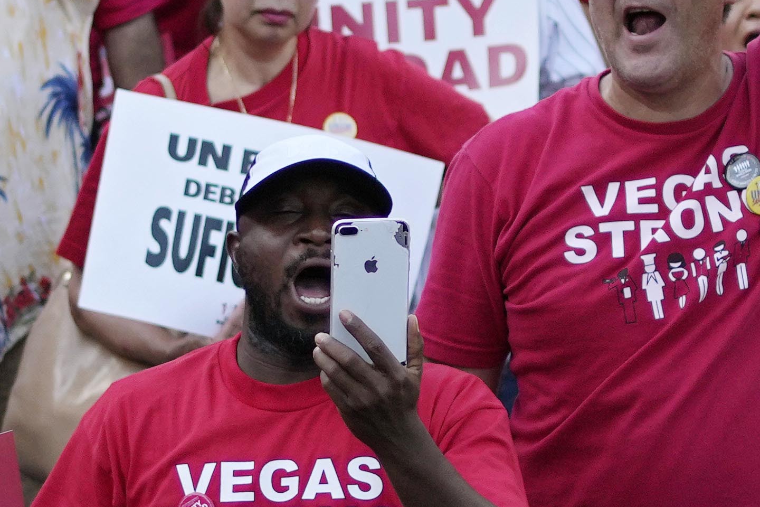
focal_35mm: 210
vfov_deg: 6.5
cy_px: 333
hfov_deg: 9.8
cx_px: 312
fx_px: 4433
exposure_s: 1/2000
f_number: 2
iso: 400
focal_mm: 35
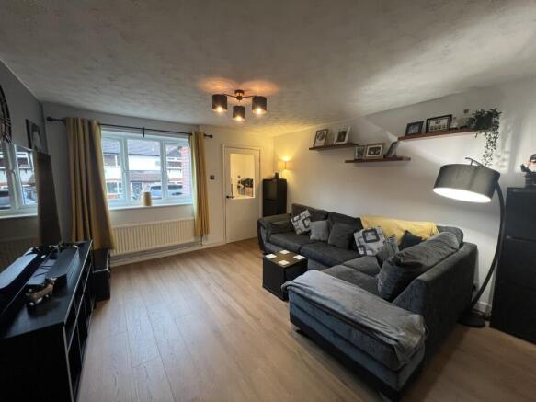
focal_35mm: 13
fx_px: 201
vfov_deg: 89.9
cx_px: 268
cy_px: 201
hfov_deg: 106.2
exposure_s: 1/50
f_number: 1.8
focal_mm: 1.57
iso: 200
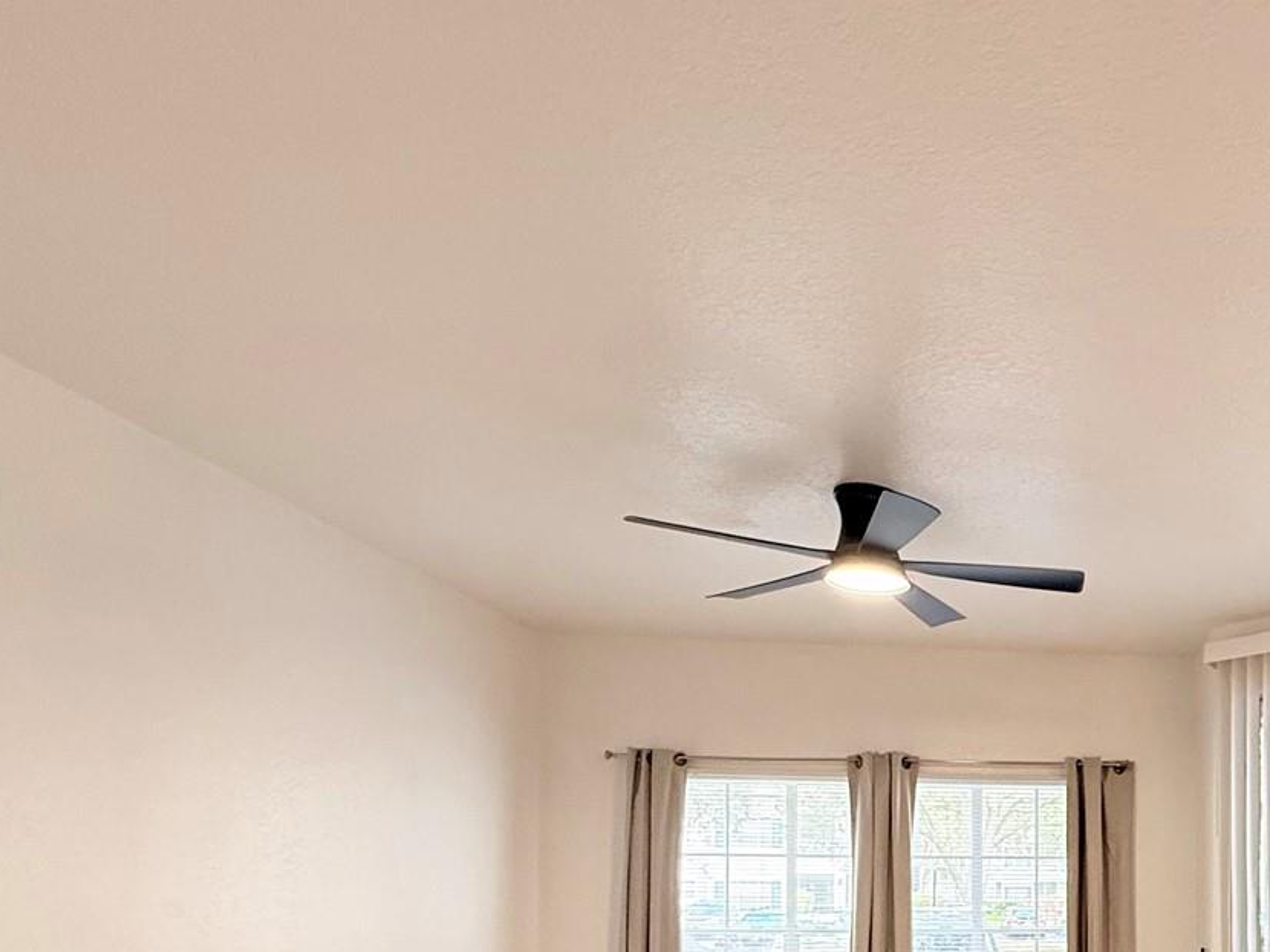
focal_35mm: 27
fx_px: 990
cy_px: 894
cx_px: 1177
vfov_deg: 45.4
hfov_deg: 55.3
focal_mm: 2.22
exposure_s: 1/120
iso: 400
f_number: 2.2
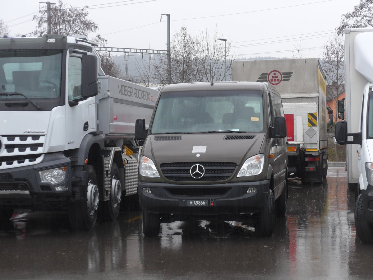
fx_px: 970
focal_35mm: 90
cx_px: 186
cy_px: 140
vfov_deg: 16.4
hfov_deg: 21.8
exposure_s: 1/40
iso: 400
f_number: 4.6
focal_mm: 18
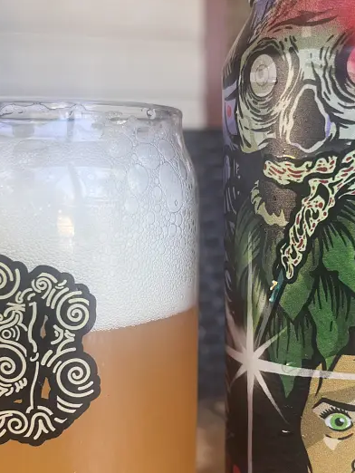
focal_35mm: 51
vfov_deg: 36.9
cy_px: 333
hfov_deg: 28.6
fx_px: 697
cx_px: 192
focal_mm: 5.1
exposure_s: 1/122
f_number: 1.6
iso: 50
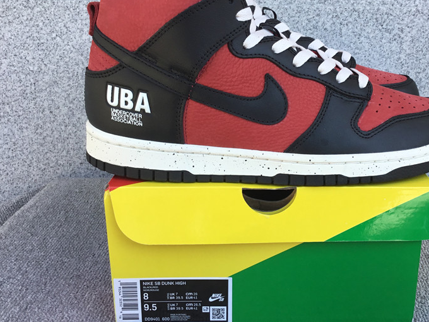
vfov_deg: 35.1
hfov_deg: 45.4
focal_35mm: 41
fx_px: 508
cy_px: 146
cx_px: 267
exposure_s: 1/205
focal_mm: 3.3
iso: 25
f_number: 2.4
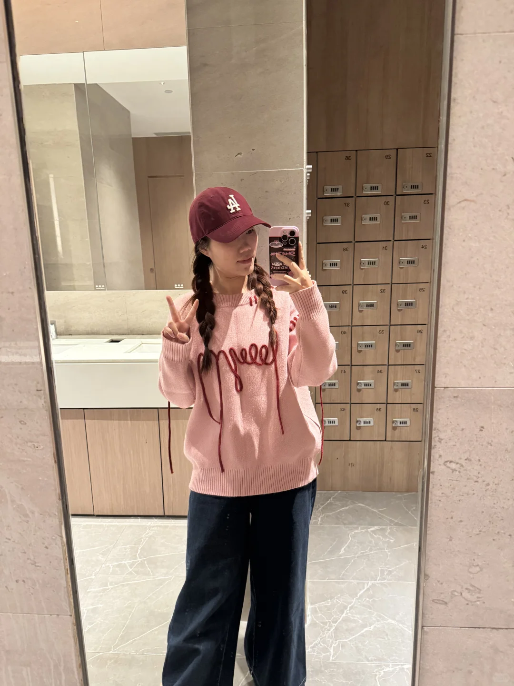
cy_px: 343
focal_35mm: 24
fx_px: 475
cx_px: 257
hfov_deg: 56.8
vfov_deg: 71.6
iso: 640
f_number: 1.78
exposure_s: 1/60
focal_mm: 6.76
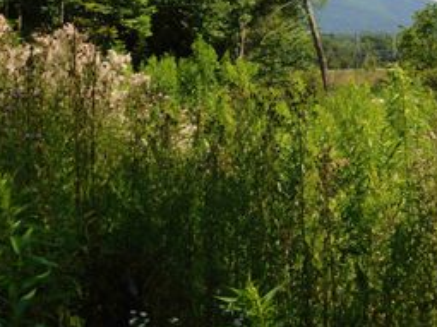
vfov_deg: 14.6
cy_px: 8
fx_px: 1262
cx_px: 339
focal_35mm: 100
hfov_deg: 19.5
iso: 125
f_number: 3.8
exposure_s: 1/800
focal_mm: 9
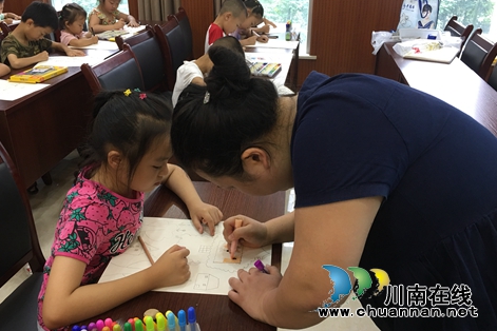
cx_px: 249
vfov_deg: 41.1
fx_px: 442
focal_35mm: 32
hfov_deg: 58.7
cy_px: 148
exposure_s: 1/17
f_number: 2.2
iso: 64
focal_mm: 4.15
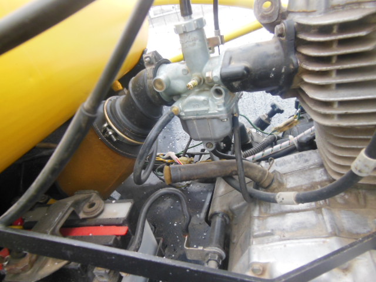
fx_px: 272
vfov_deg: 54.9
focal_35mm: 25
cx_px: 188
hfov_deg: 69.4
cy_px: 141
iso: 320
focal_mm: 4.5
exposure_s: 1/30
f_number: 3.5
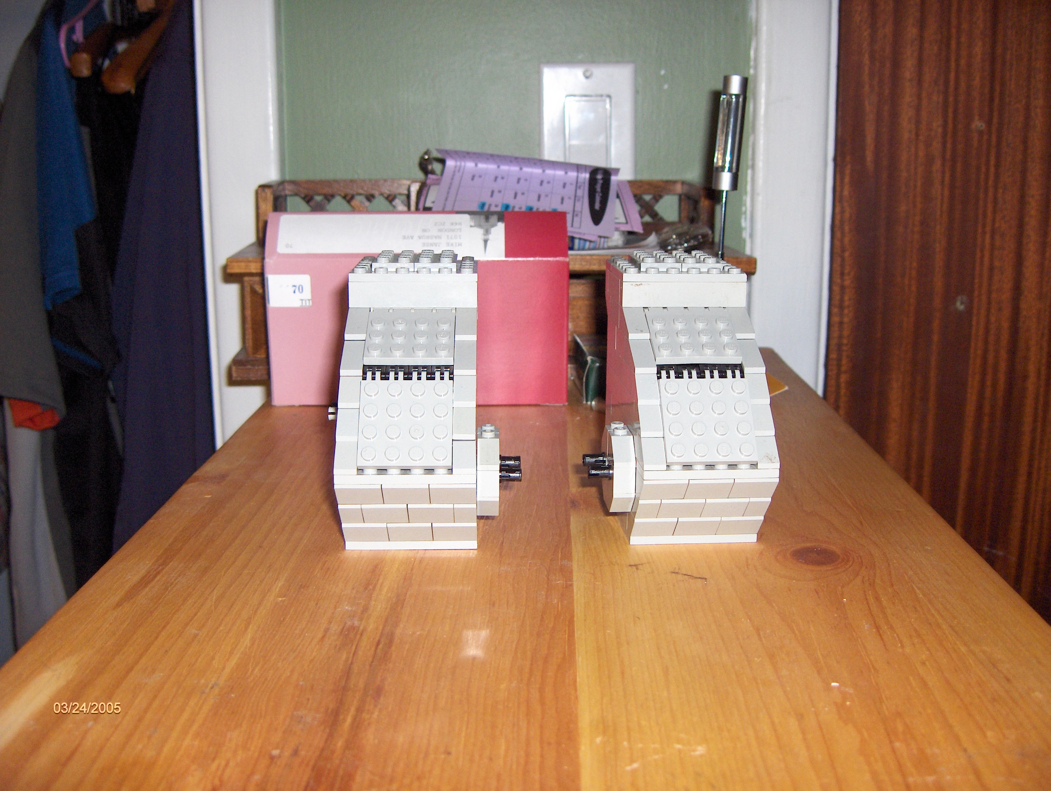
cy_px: 396
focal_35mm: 39
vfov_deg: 36.9
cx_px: 526
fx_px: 1186
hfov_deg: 47.8
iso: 100
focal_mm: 8
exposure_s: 1/60
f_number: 2.8
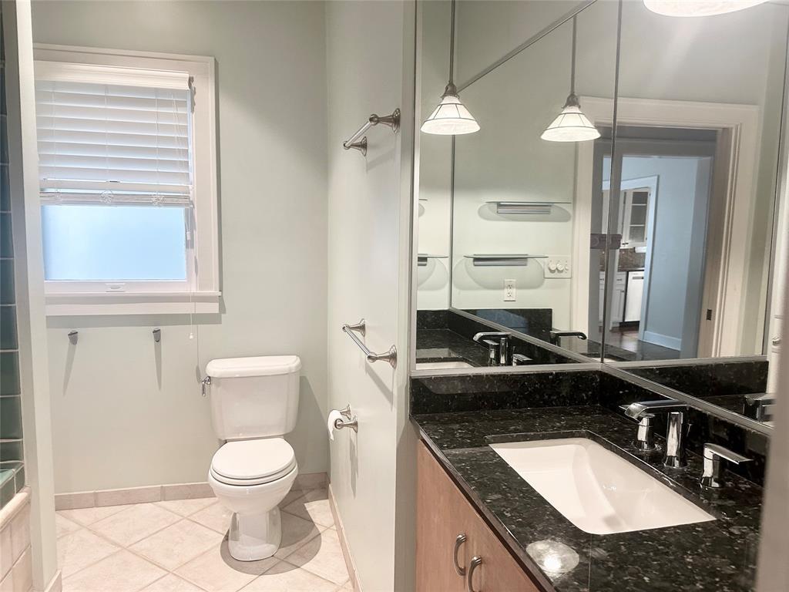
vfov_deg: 56.8
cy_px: 296
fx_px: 547
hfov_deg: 71.6
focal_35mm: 24
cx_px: 394
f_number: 1.78
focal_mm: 6.86
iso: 320
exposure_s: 1/60
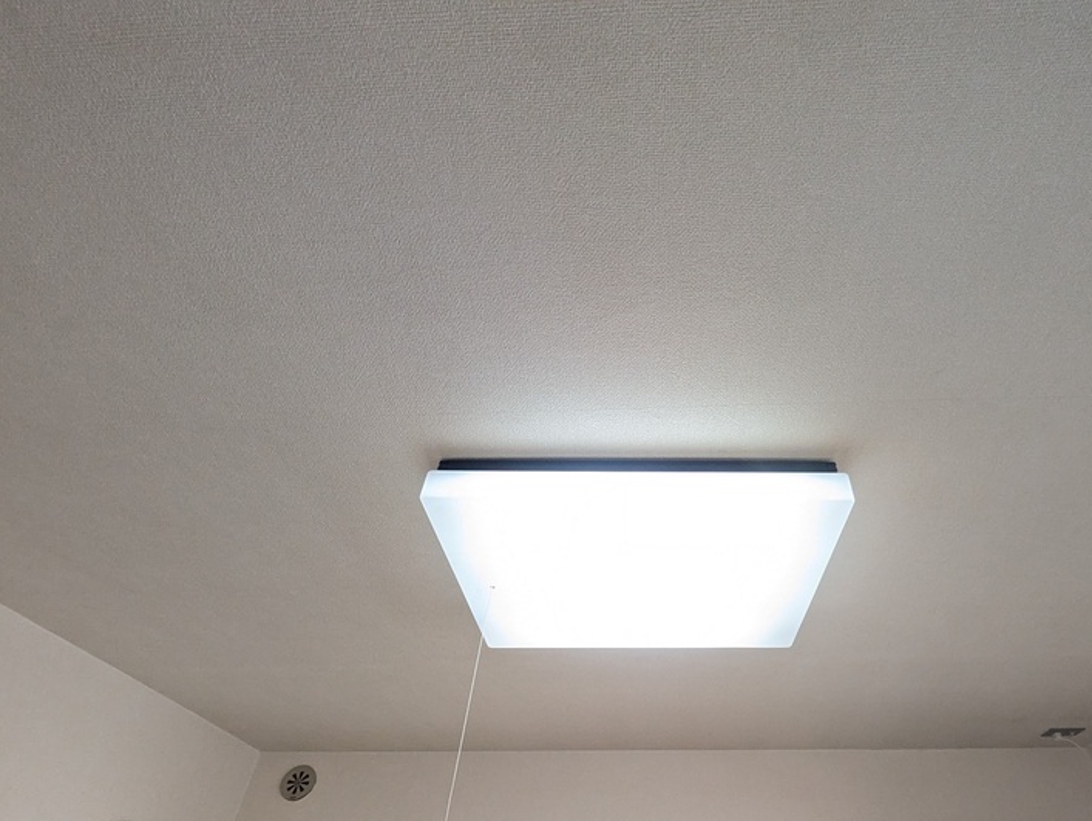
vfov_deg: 66.7
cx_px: 641
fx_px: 600
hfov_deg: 83.9
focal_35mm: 19
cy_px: 555
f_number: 2.2
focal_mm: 1.83
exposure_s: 1/120
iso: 207
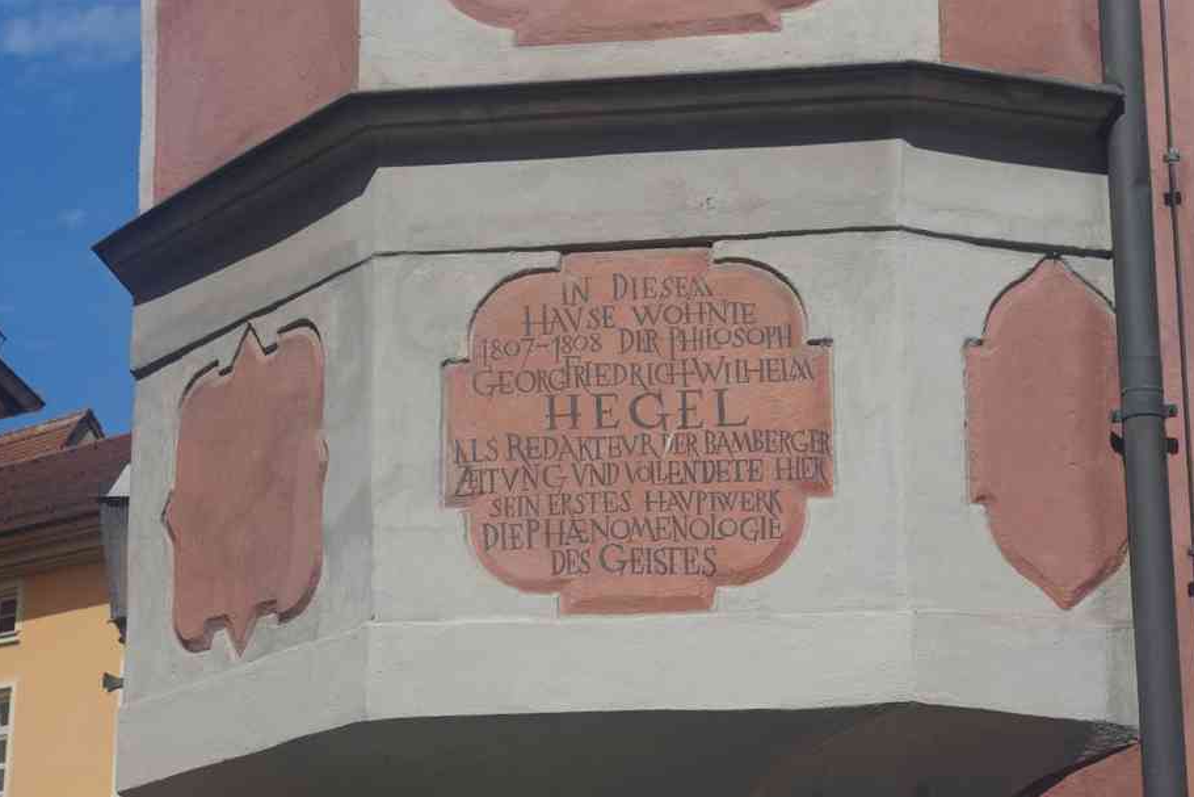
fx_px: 3003
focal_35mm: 91
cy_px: 394
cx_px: 628
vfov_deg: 15.1
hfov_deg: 22.5
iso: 200
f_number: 11
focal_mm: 55
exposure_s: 1/200
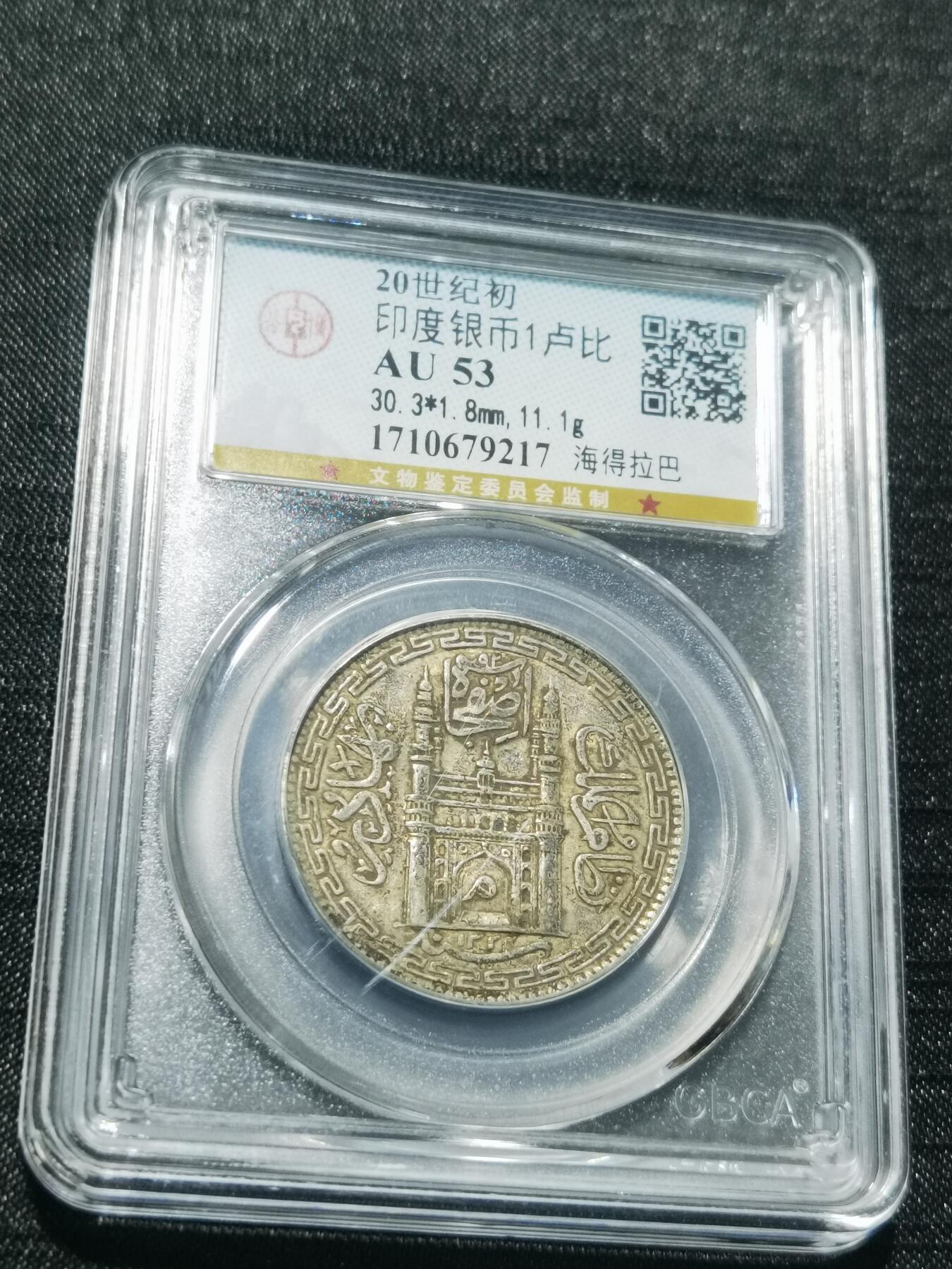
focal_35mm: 66
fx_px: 2420
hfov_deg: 22.3
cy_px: 634
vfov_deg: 29.4
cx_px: 476
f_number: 1.9
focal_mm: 6.67
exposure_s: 1/100
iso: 160
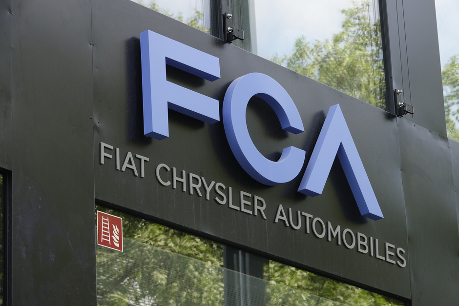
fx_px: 1900
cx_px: 230
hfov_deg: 13.8
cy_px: 153
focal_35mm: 149
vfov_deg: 9.2
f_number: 7.1
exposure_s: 1/60
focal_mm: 54.57
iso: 160
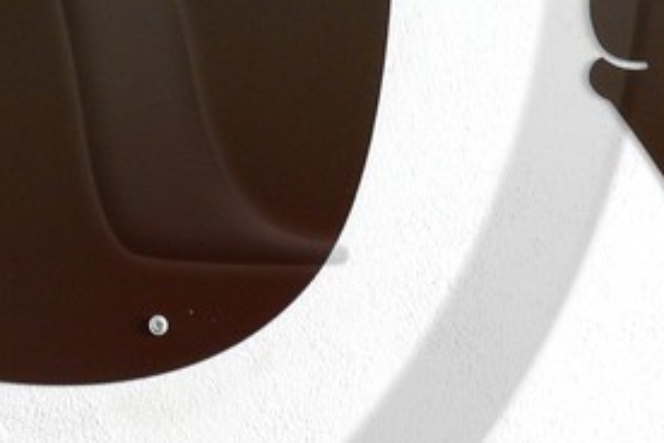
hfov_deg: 9.6
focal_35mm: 209
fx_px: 3855
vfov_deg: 6.5
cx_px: -349
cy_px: -128
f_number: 5
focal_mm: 36
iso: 200
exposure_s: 1/40
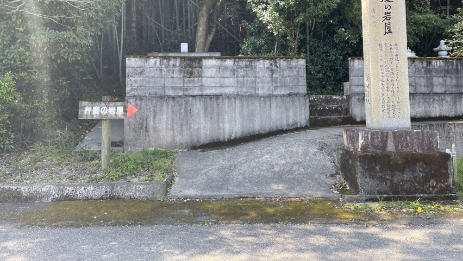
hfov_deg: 66.0
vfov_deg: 39.7
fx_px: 356
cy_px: 84
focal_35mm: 29
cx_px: 236
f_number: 1.6
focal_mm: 4.2
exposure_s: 1/351
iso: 32
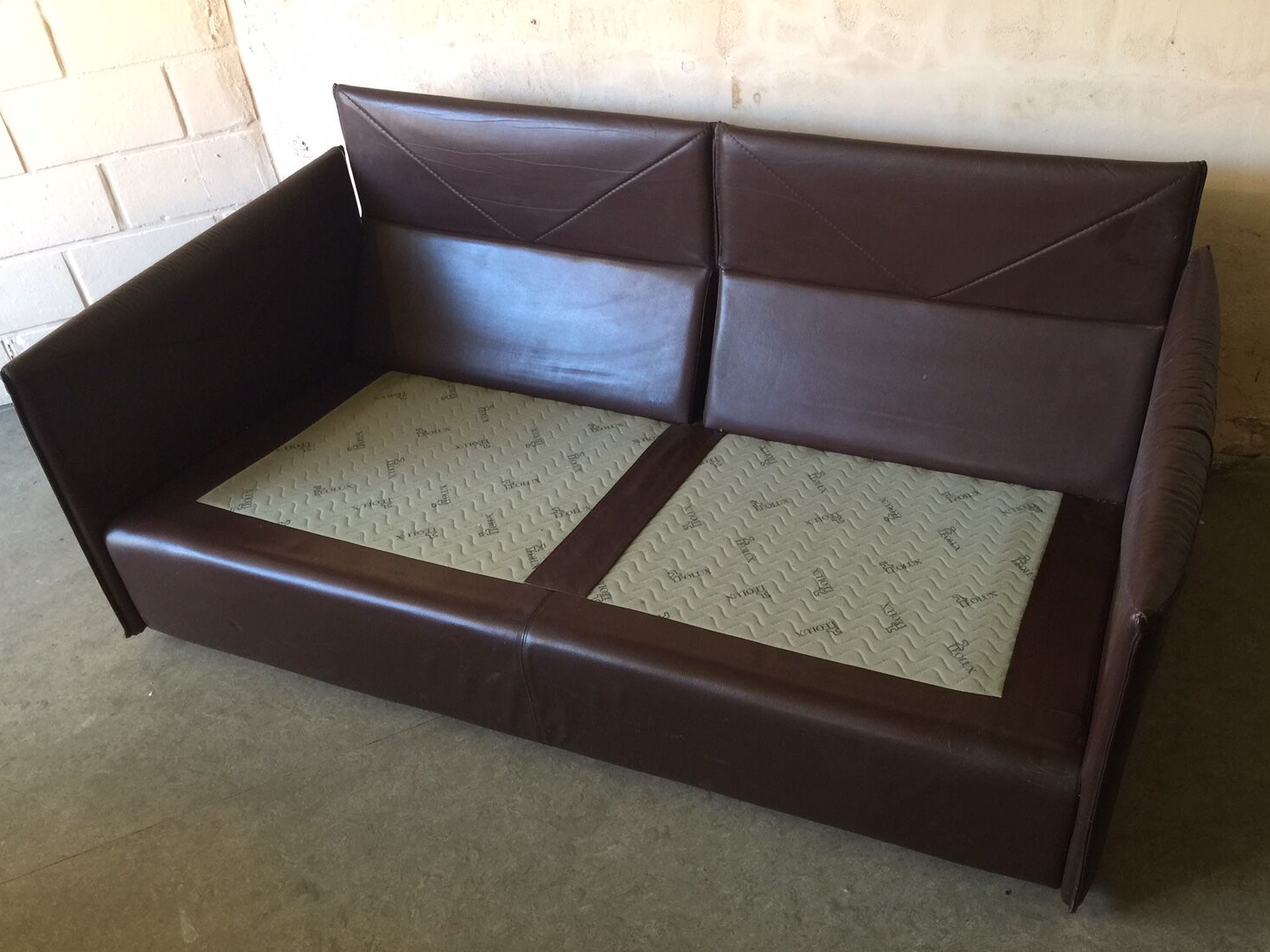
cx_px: 690
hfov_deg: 56.7
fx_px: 1174
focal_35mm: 32
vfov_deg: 44.1
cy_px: 512
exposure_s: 1/17
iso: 64
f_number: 2.2
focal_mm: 4.15
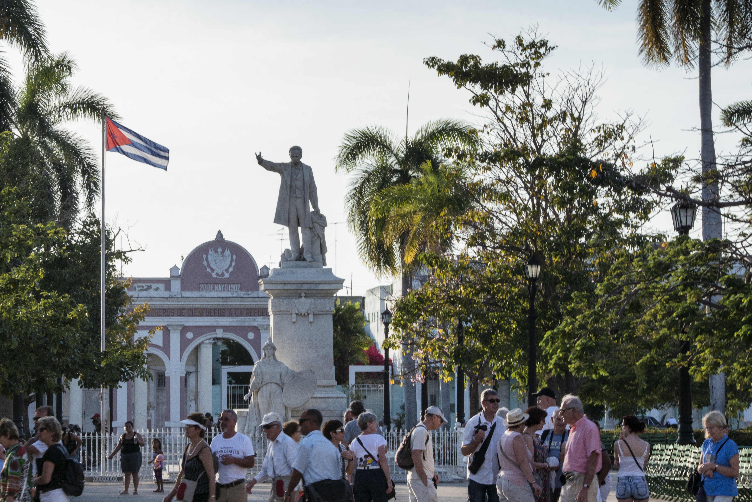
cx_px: 161
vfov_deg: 8.2
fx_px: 3488
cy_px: 194
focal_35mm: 167
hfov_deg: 12.3
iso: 800
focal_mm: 105
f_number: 20
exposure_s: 1/60
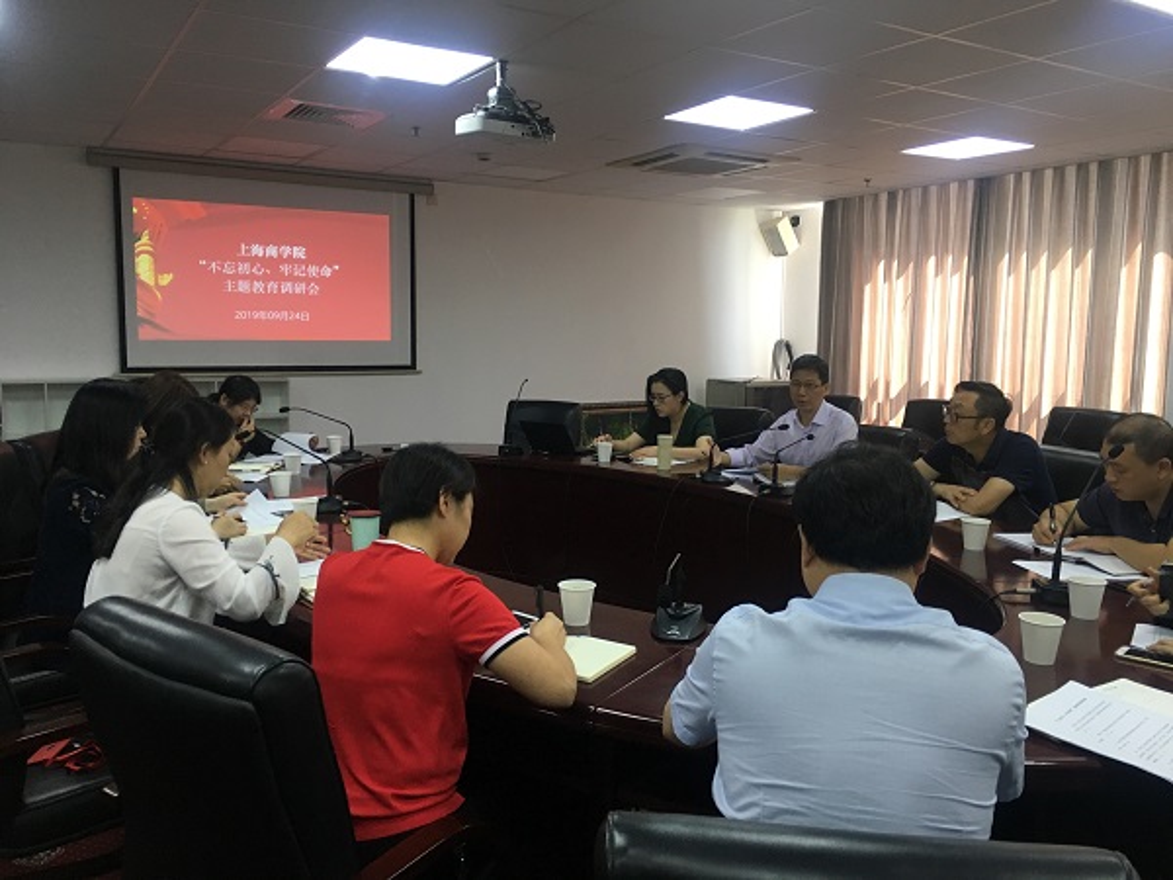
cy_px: 440
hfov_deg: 61.7
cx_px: 586
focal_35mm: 29
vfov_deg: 48.2
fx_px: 983
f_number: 2.2
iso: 64
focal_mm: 4.15
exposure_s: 1/33
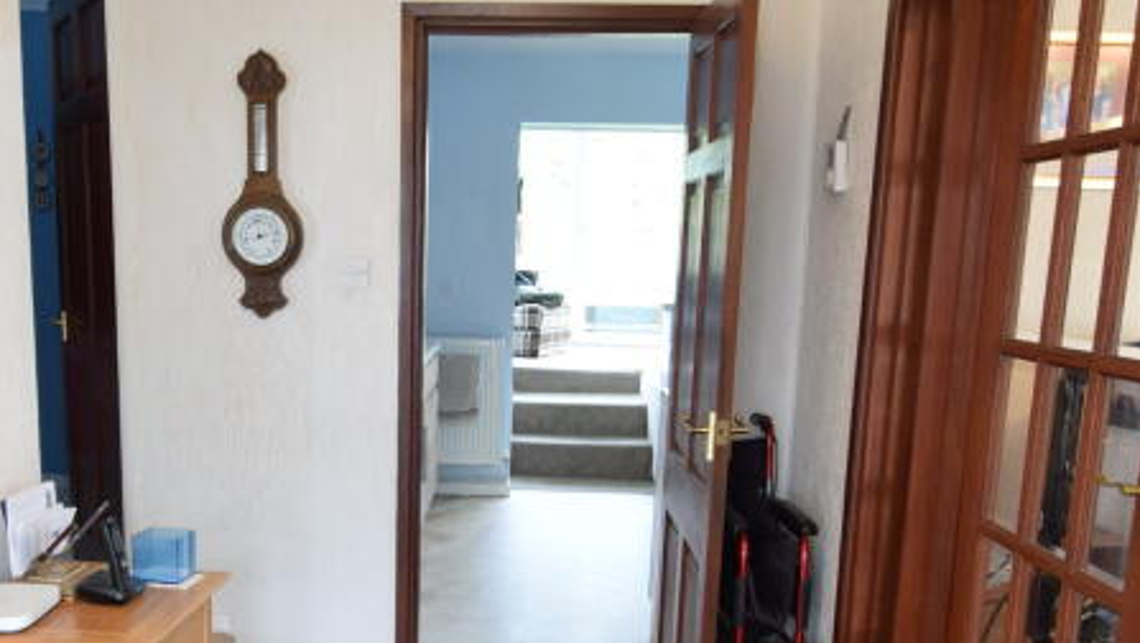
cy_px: 464
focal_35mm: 36
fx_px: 1089
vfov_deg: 32.4
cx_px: 469
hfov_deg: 54.9
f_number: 4
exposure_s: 1/60
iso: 800
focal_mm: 10
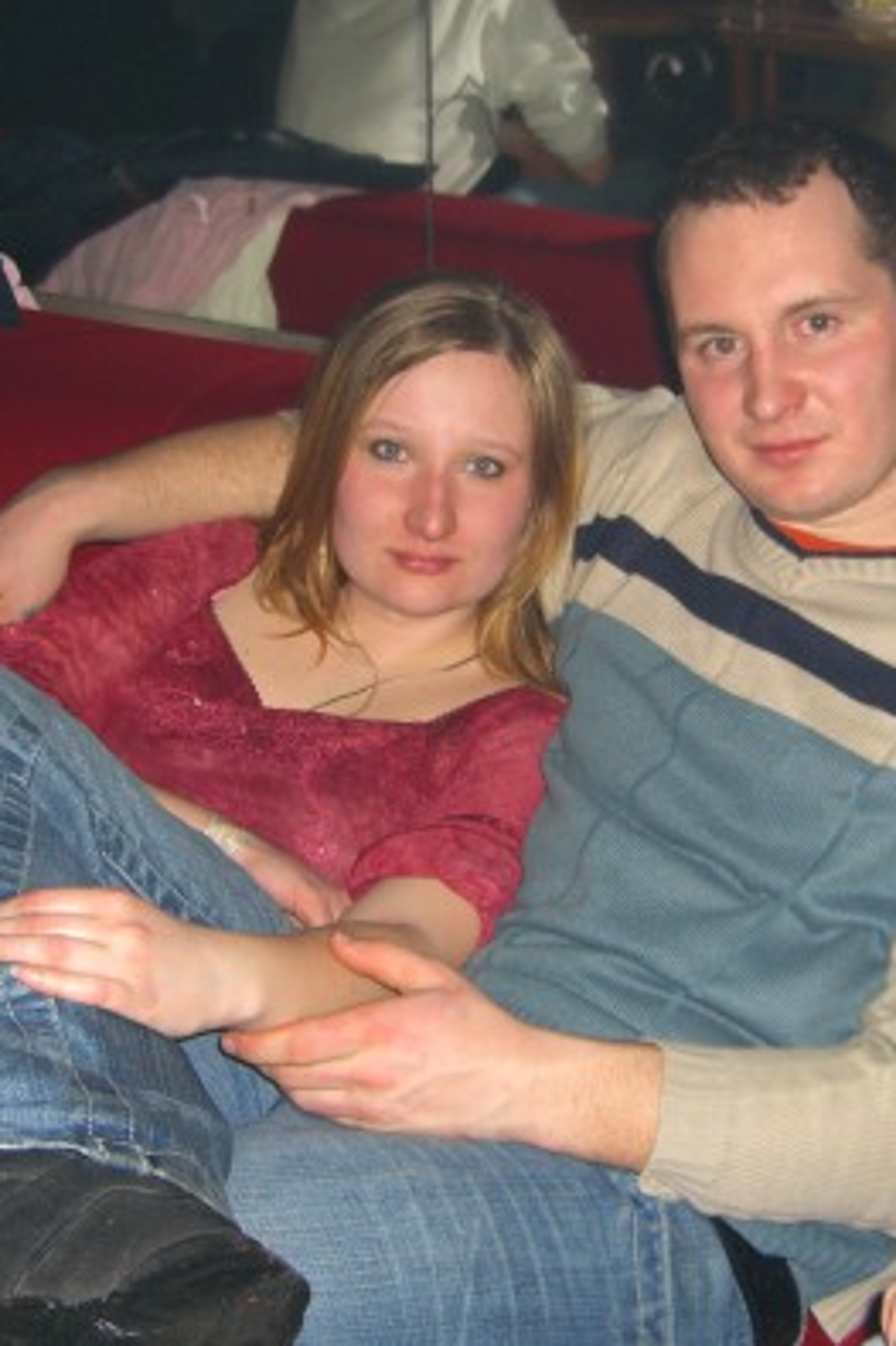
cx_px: 535
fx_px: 2242
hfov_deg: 22.6
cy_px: 647
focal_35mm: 60
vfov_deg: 33.4
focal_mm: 7.9
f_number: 2.8
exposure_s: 1/60
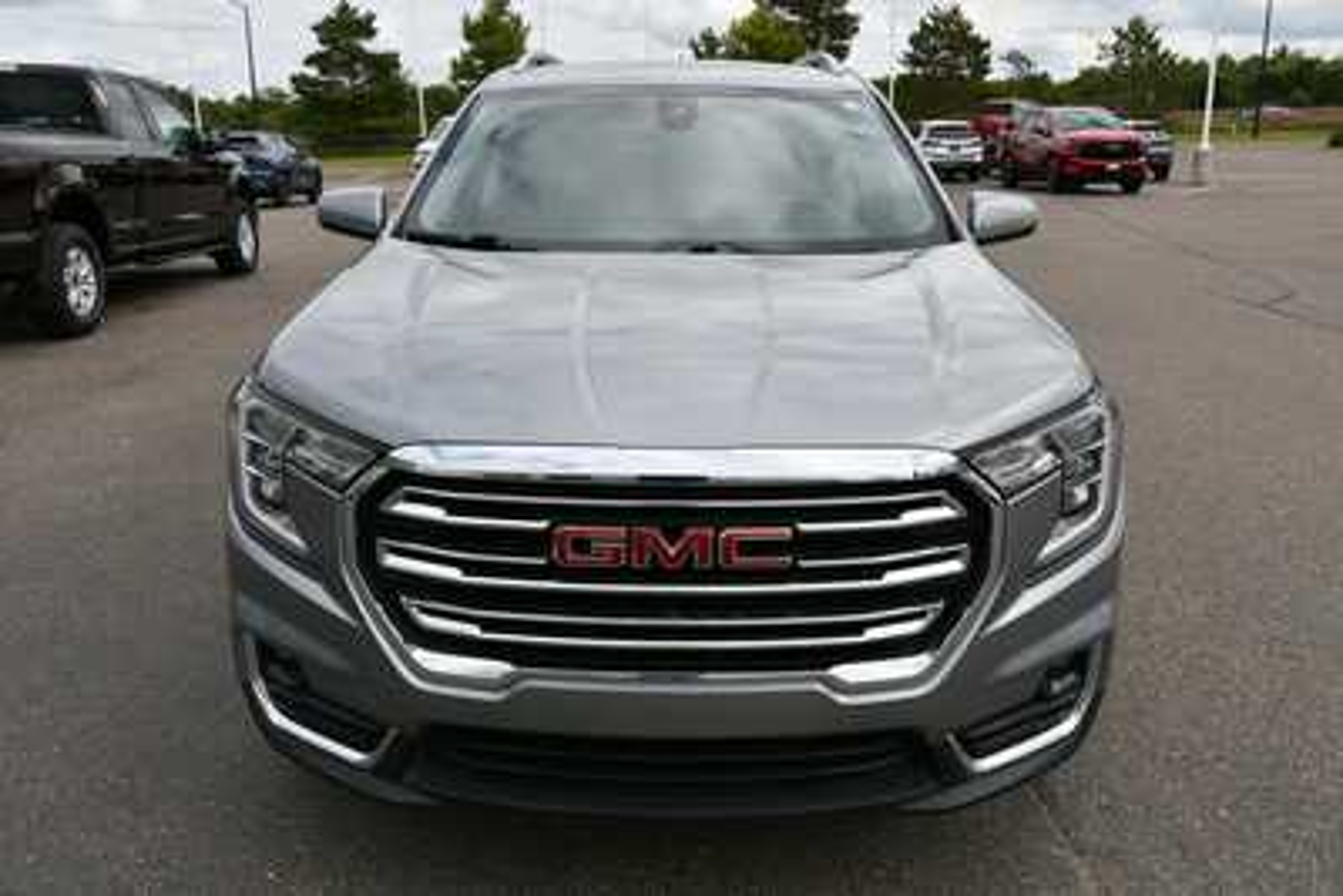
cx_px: 672
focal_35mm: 30
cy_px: 448
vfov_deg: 43.6
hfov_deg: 61.9
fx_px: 1120
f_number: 8
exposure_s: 1/250
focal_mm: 20
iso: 100
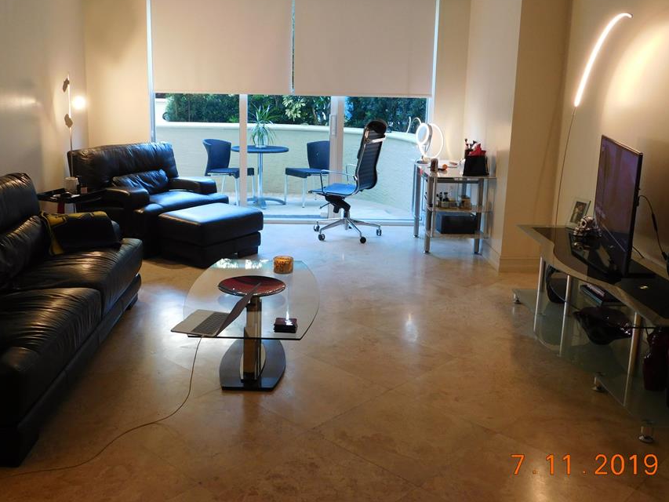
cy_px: 227
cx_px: 307
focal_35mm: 36
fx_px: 696
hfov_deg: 51.3
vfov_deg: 39.6
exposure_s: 1/30
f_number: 3.2
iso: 200
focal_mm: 5.3
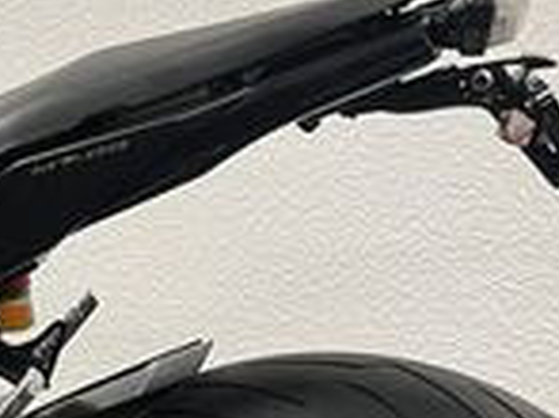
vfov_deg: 13.0
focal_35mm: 113
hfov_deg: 16.0
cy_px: 327
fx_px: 1823
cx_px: -274
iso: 80
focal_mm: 5.1
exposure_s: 1/50
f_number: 1.6
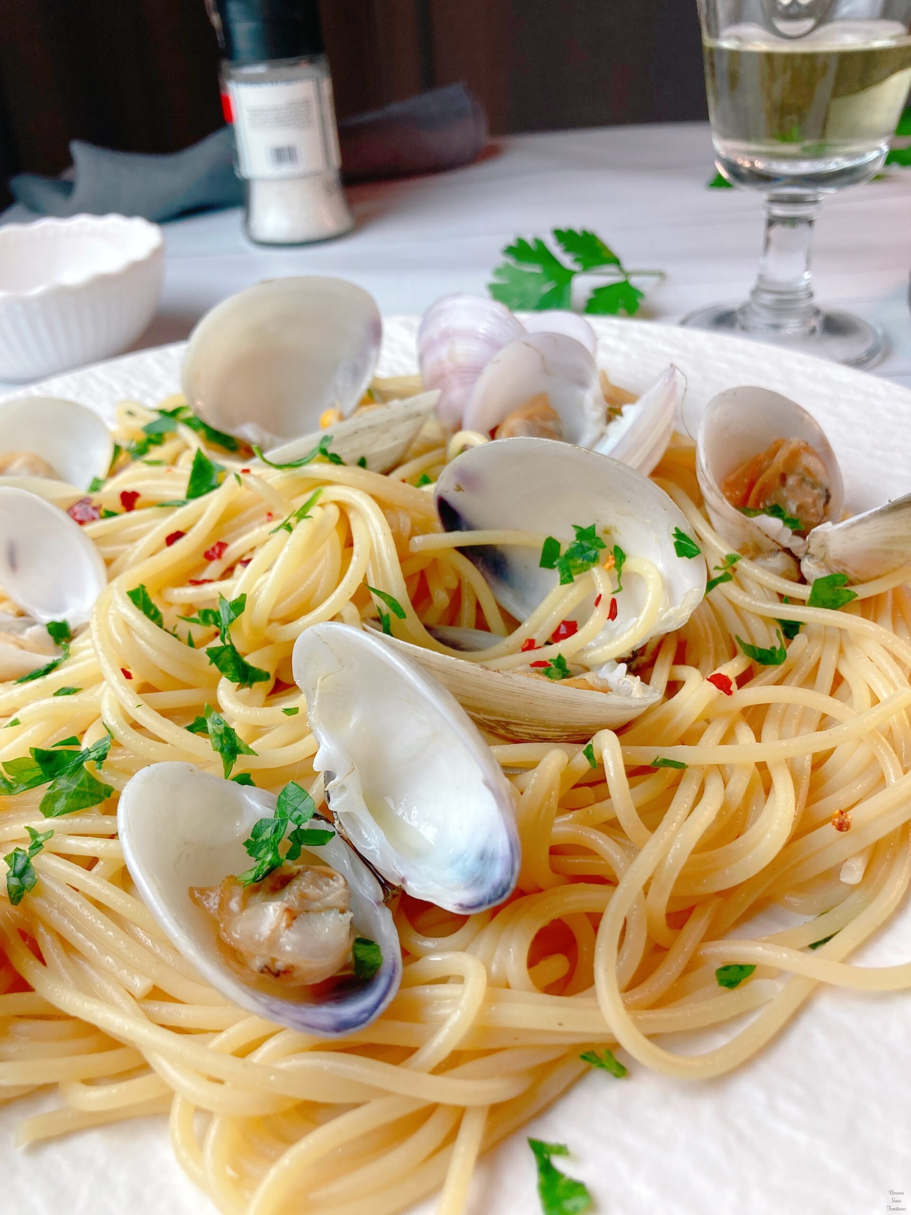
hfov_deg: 49.7
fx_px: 983
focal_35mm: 28
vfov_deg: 63.4
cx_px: 456
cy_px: 608
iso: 32
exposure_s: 1/100
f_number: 1.8
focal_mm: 3.99
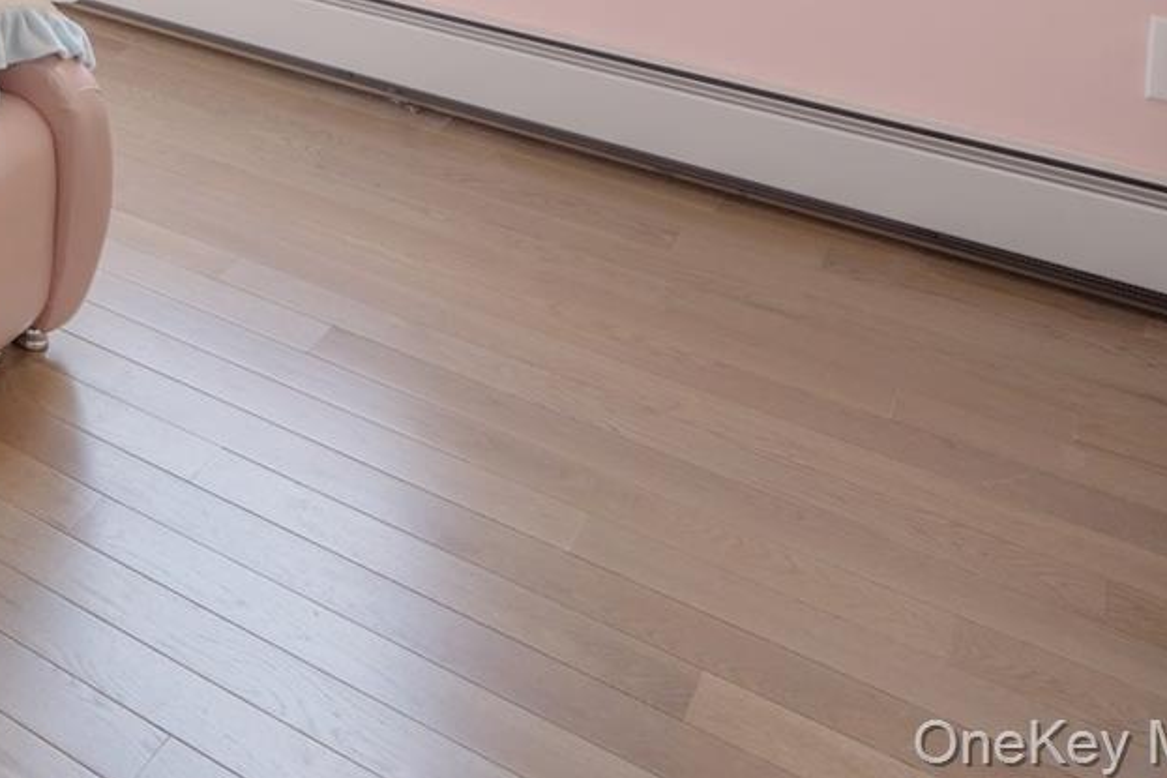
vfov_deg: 22.2
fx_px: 1491
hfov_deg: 27.5
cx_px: -624
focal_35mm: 46
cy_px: -492
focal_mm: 14
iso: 100
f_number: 10
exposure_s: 1/80
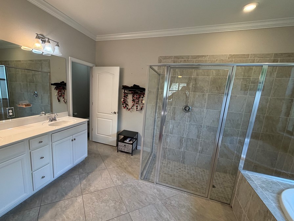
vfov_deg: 78.1
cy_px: 115
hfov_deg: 94.1
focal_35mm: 16
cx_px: 131
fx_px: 136
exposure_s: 1/120
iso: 200
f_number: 2.2
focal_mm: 2.22
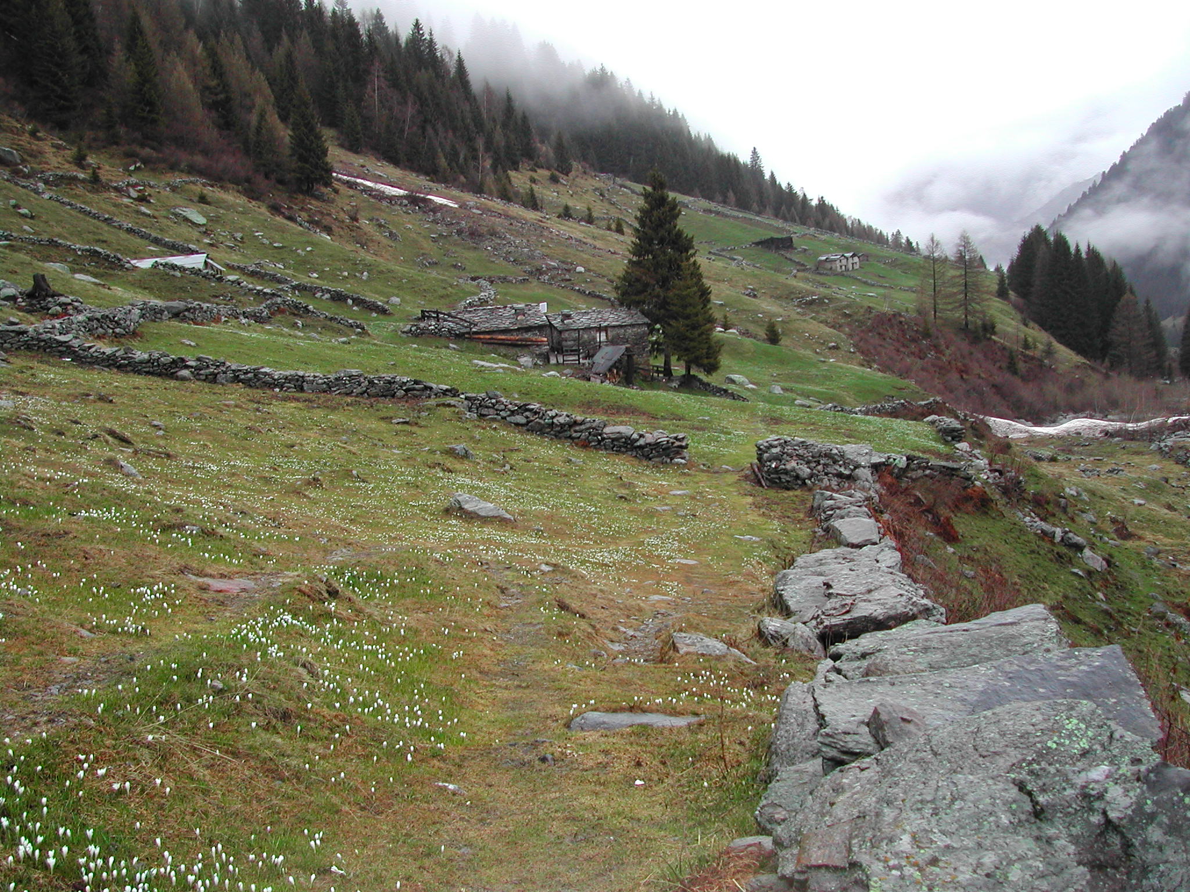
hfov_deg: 49.0
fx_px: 1306
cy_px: 446
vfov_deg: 37.7
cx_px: 595
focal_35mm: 38
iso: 100
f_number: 2.8
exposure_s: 1/466
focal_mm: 8
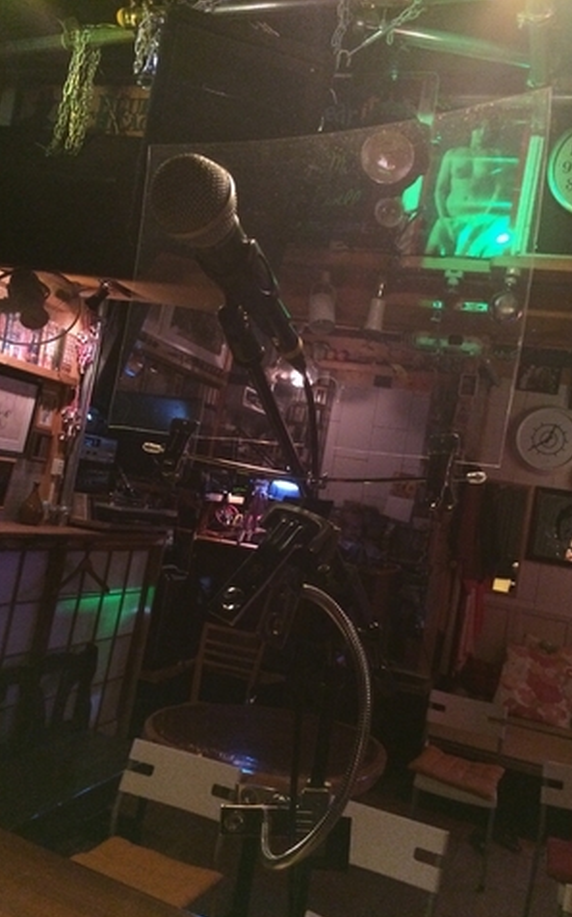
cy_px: 460
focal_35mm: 31
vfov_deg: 61.3
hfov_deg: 40.5
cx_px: 310
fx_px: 774
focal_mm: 4.15
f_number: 2.2
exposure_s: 1/30
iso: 320
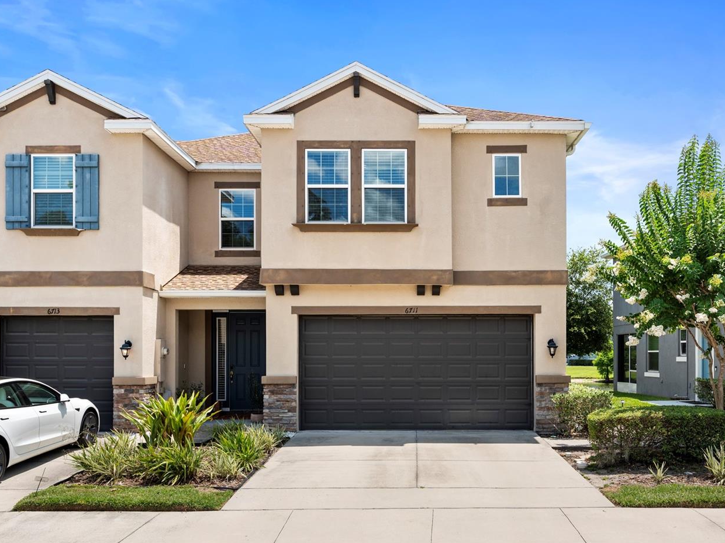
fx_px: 649
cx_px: 414
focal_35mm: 31
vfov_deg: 45.4
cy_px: 300
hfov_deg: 58.1
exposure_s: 1/60
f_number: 8
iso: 250
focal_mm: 25
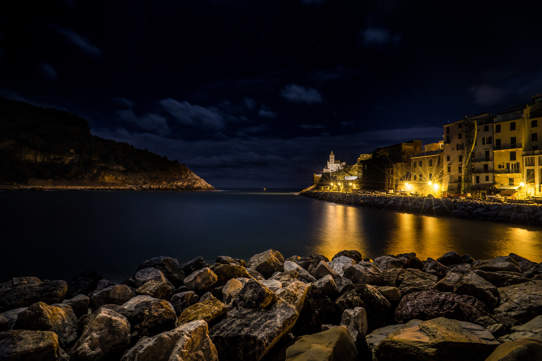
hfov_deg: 73.7
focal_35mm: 24
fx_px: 361
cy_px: 180
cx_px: 271
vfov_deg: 53.1
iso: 250
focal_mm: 16
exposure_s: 25
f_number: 7.1
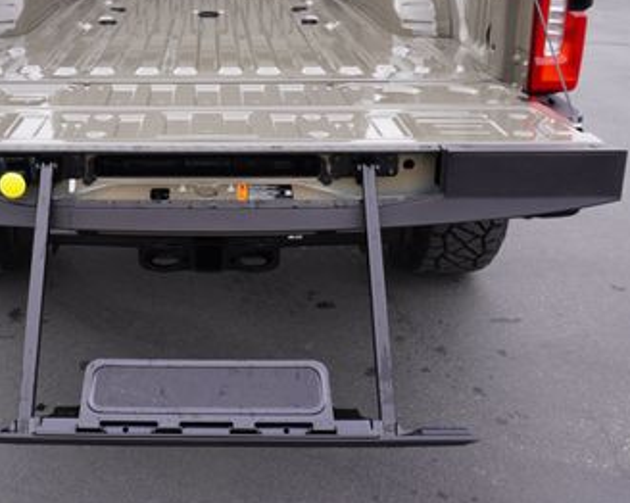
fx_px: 820
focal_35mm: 44
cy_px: 108
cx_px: 198
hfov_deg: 41.4
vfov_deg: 33.2
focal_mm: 16
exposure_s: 1/80
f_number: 5.6
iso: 100
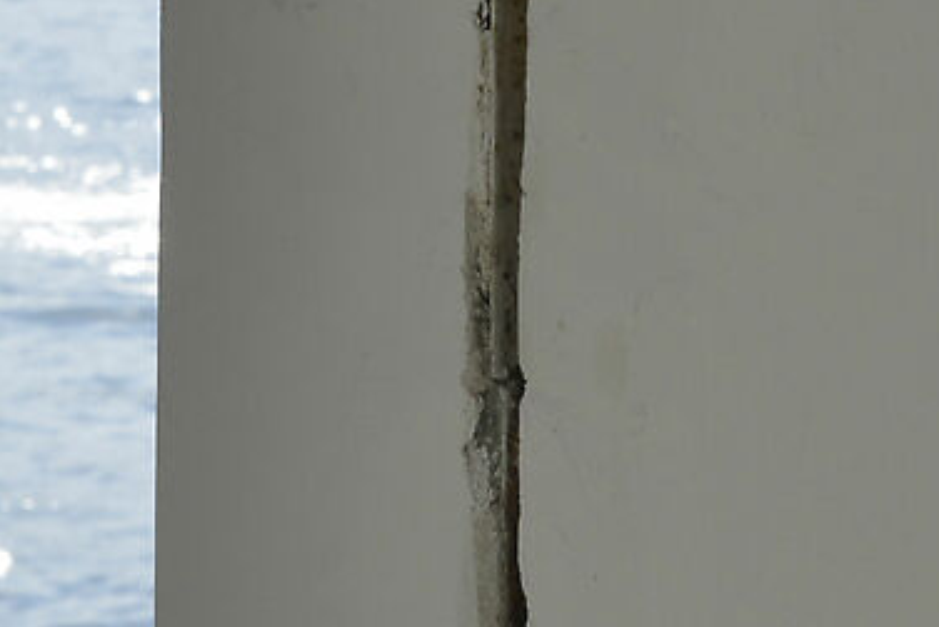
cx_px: -1581
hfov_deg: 4.0
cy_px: 475
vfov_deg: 2.8
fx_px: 12994
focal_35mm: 498
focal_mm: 78
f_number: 14
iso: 200
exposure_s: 1/125
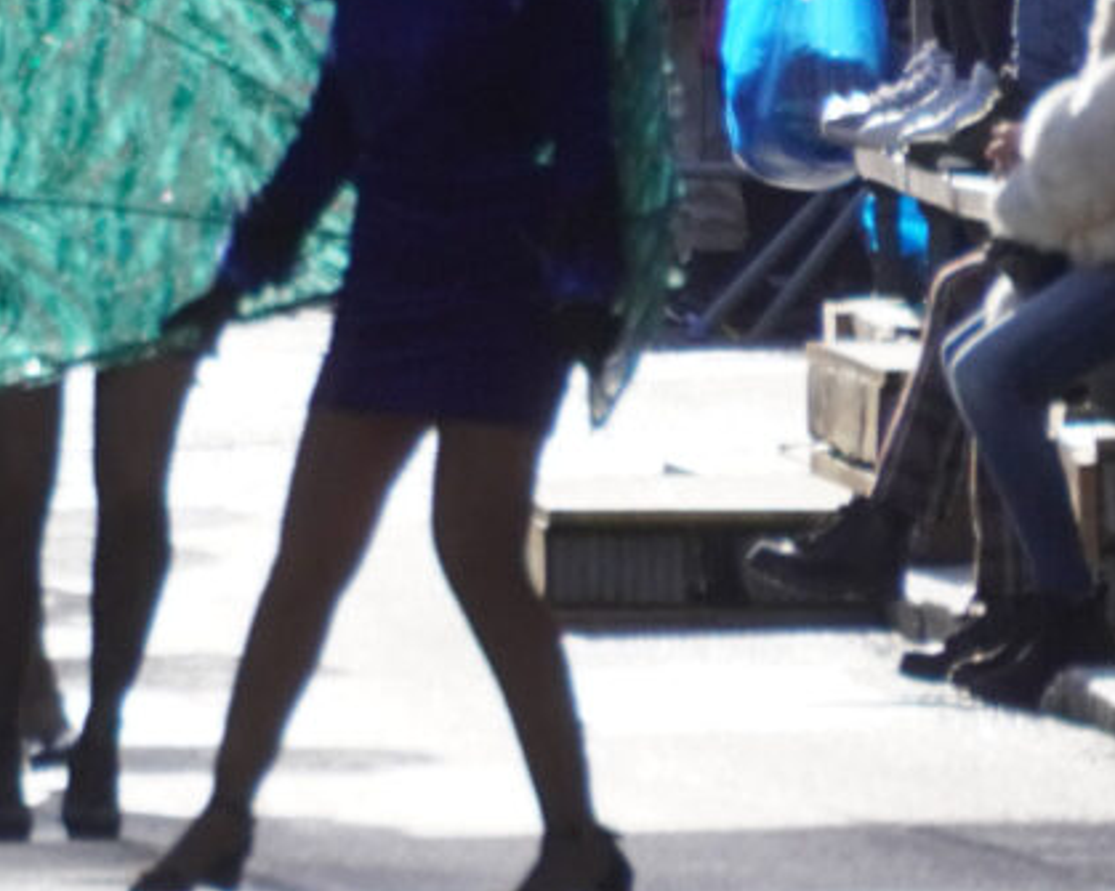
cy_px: -852
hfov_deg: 0.8
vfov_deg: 0.6
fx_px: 85086
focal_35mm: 2579
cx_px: -1812
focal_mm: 300
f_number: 6.3
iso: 320
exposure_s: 1/500
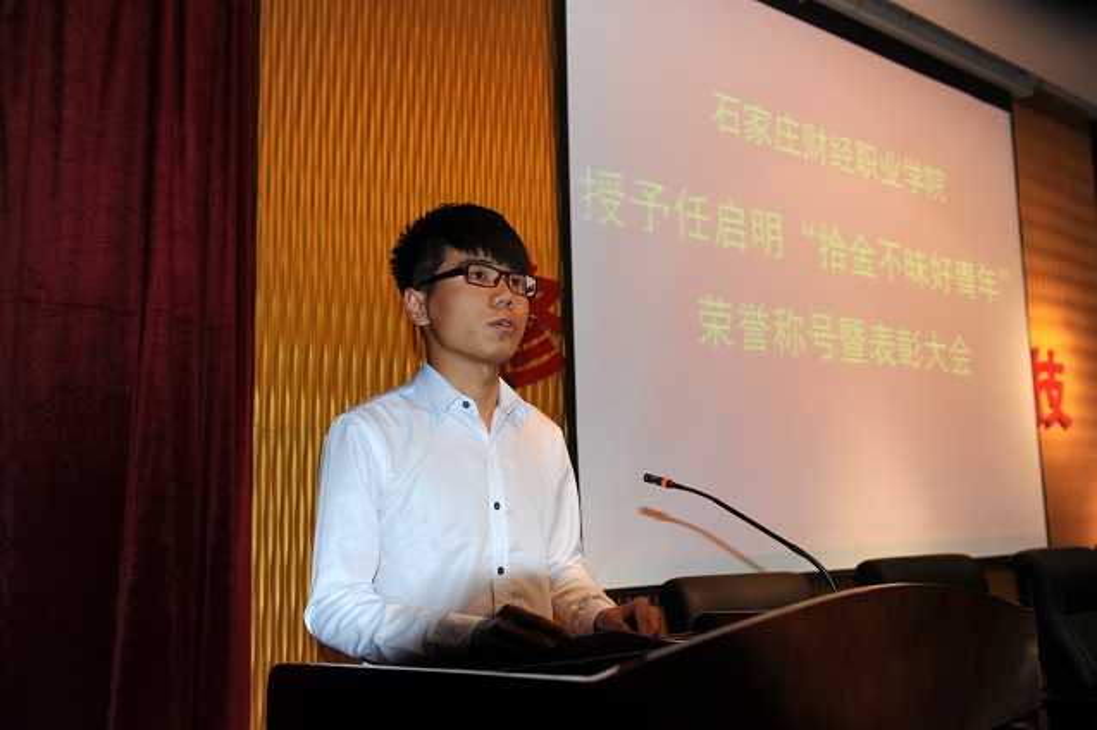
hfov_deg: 55.8
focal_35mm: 34
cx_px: 548
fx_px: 1035
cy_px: 365
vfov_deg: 38.8
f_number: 4
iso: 500
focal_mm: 34
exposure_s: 1/30
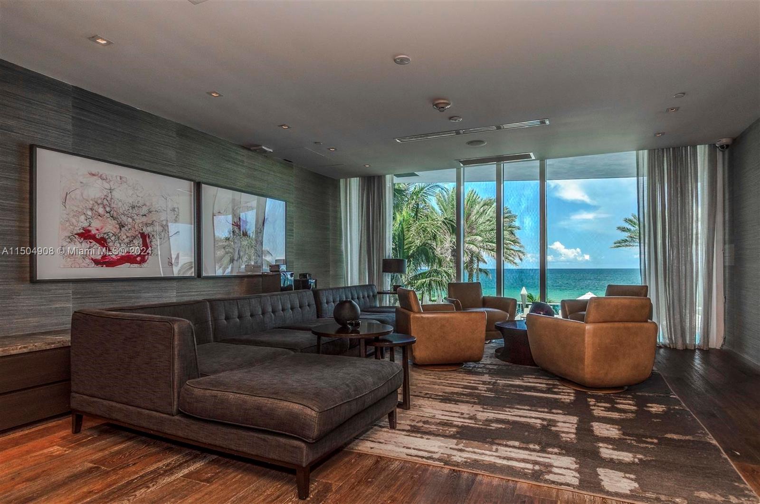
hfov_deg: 90.1
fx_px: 379
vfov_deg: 67.2
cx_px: 380
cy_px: 252
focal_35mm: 18
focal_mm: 12
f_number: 5
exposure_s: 1/125
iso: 100
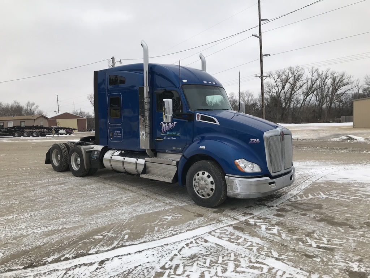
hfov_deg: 63.4
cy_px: 139
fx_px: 299
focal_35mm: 28
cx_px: 185
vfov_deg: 49.7
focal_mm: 3.99
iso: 20
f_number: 1.8
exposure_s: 1/622
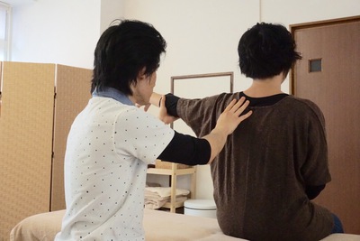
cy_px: 120
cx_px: 180
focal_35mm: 40
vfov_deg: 33.0
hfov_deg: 47.9
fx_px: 405
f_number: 10
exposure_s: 1/50
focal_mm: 27
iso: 3200
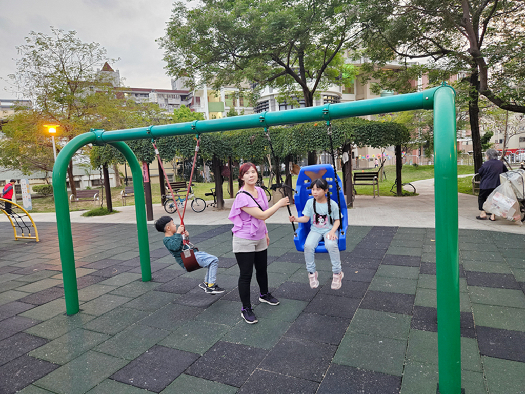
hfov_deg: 73.9
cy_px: 197
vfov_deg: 58.9
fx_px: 349
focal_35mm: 23
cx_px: 262
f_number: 1.8
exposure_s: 1/120
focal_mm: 5.4
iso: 640
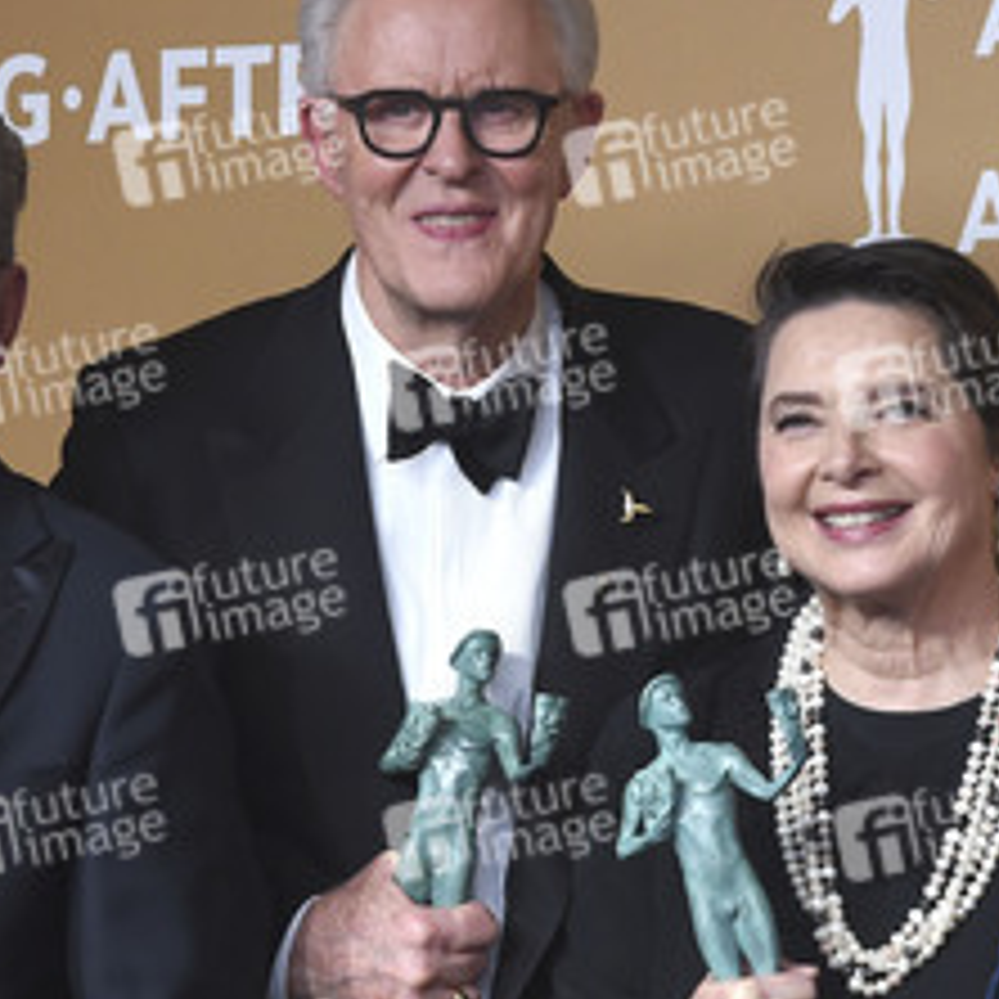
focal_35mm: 164
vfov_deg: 10.7
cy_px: 490
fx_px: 5355
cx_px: 558
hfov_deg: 10.7
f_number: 7.1
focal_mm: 95
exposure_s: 1/250
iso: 2500
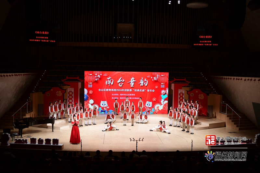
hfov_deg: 48.5
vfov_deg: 33.4
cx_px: 130
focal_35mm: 40
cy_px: 86
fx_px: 289
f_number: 2.8
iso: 1250
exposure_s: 1/400
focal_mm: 40
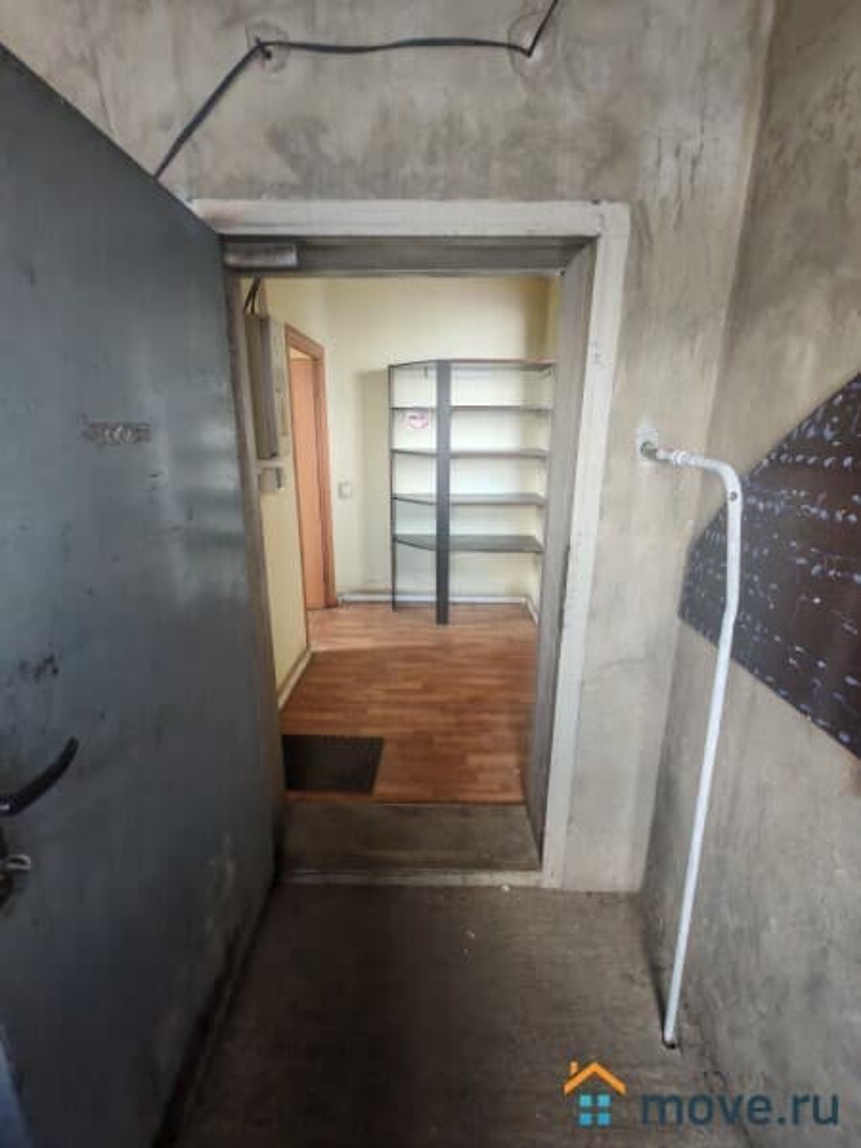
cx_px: 430
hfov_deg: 78.1
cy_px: 574
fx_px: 531
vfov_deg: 94.5
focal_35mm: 16
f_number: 2.2
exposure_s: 1/20
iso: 160
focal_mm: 1.96
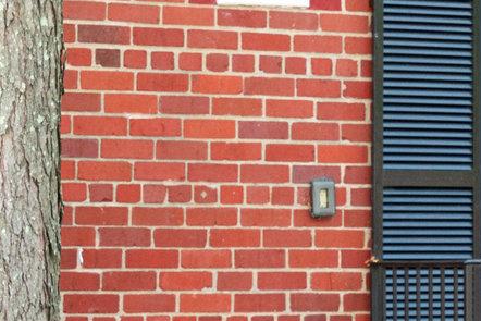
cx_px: 514
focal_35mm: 162
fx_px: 2165
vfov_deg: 8.5
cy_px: 99
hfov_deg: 12.5
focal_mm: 35
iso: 1250
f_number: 8
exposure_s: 1/400
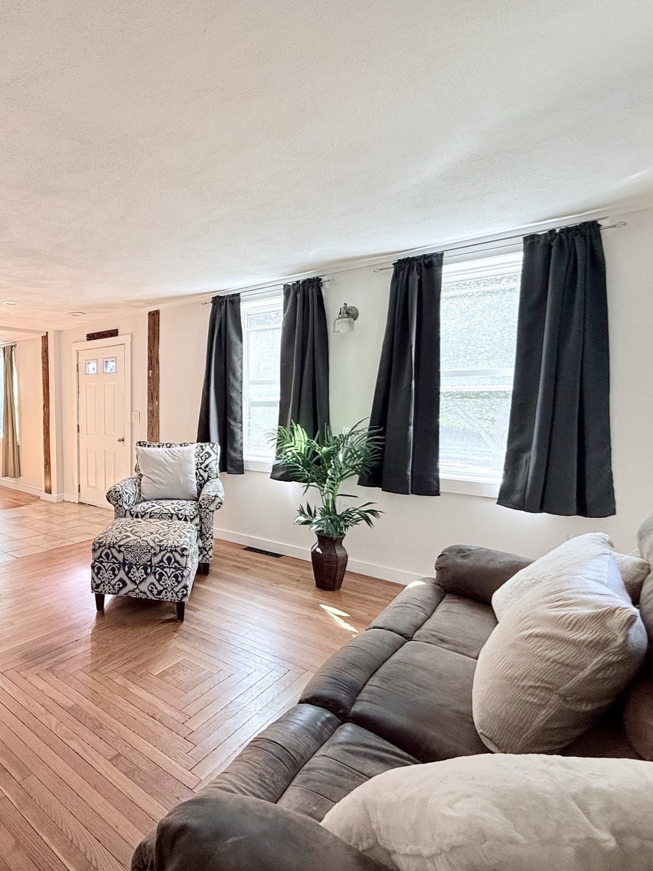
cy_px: 435
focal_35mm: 19
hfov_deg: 62.8
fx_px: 478
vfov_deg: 84.7
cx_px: 129
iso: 100
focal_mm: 2.22
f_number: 2.2
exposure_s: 1/99
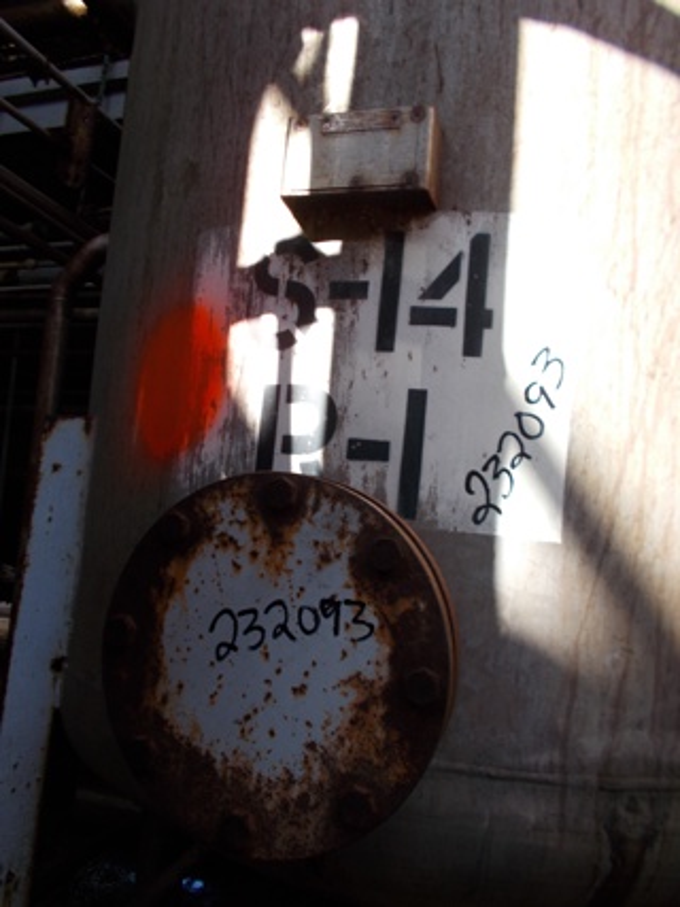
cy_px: 454
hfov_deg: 53.0
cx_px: 340
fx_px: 681
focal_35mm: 26
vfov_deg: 67.3
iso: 80
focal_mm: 4.6
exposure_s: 1/100
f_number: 3.2
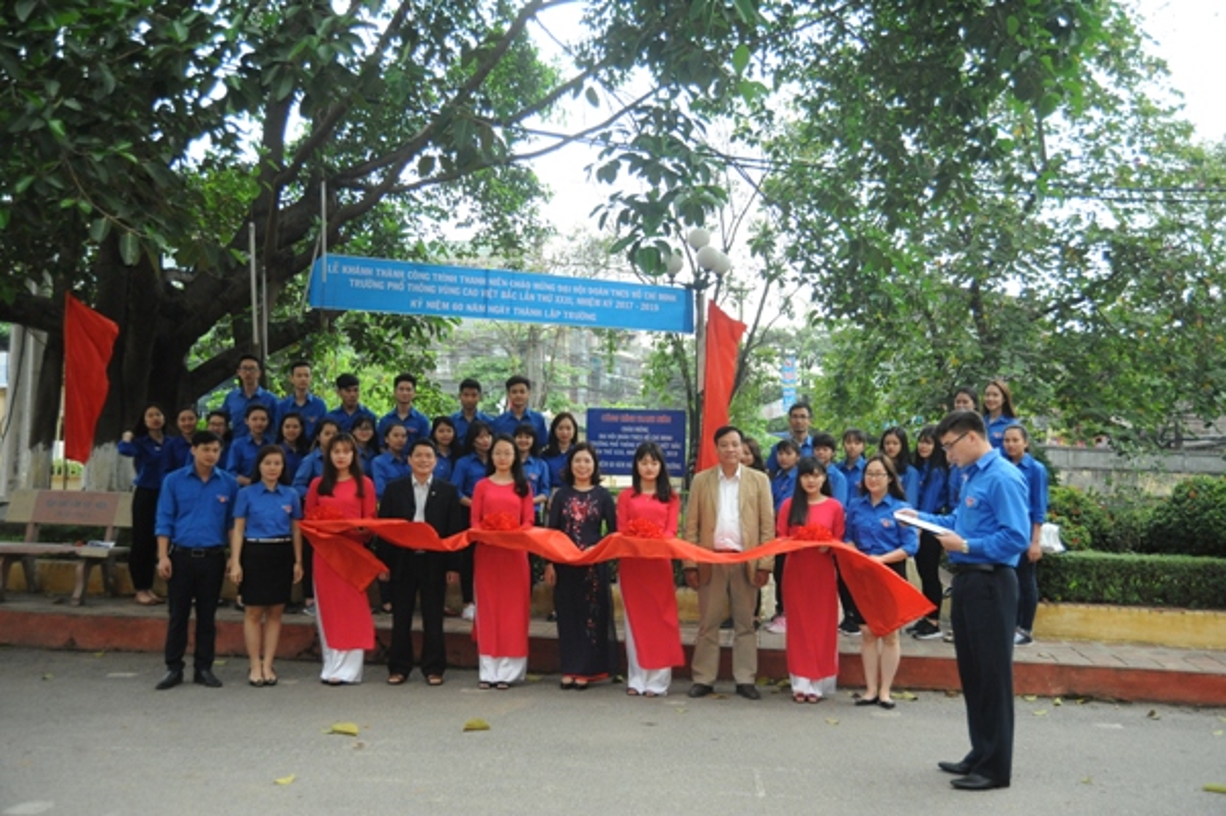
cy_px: 408
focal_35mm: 34
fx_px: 1157
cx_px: 613
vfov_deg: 38.8
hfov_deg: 55.8
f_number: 4.5
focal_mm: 34
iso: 2500
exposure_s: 1/50
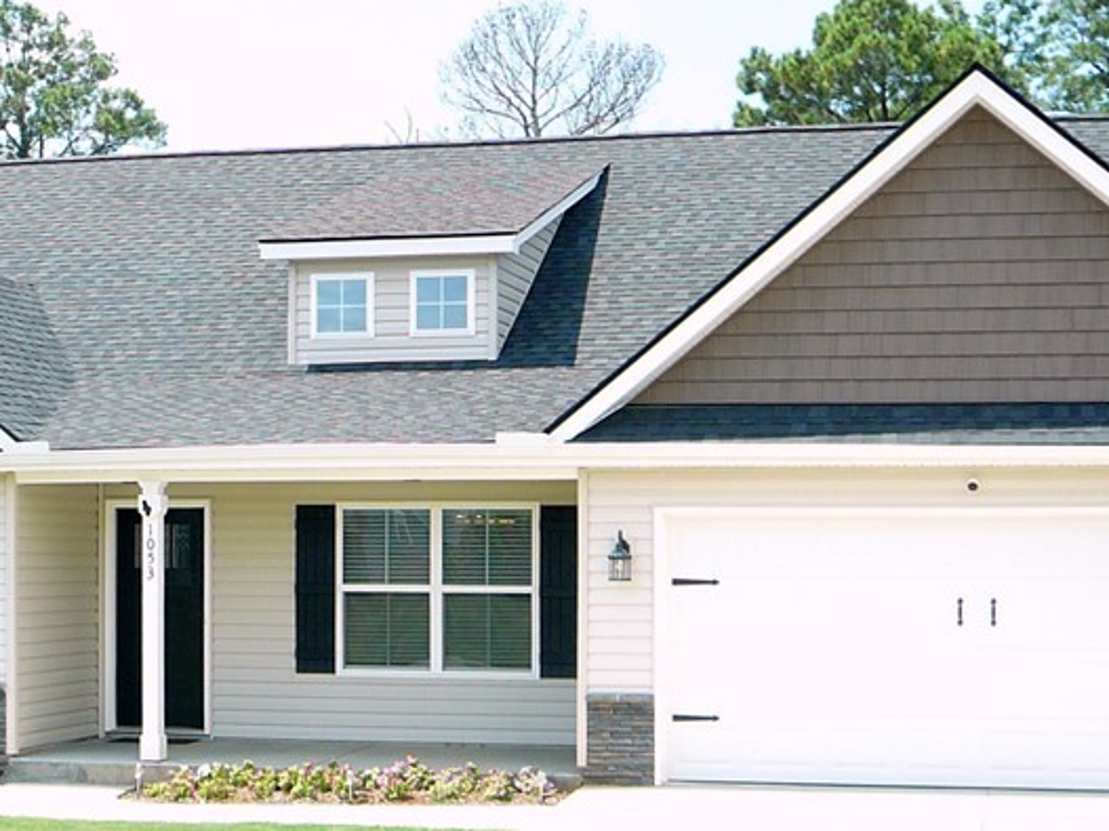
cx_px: 455
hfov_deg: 28.5
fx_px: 2178
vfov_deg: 21.4
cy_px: 619
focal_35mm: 68
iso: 80
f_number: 2.8
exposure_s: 1/400
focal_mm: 5.2
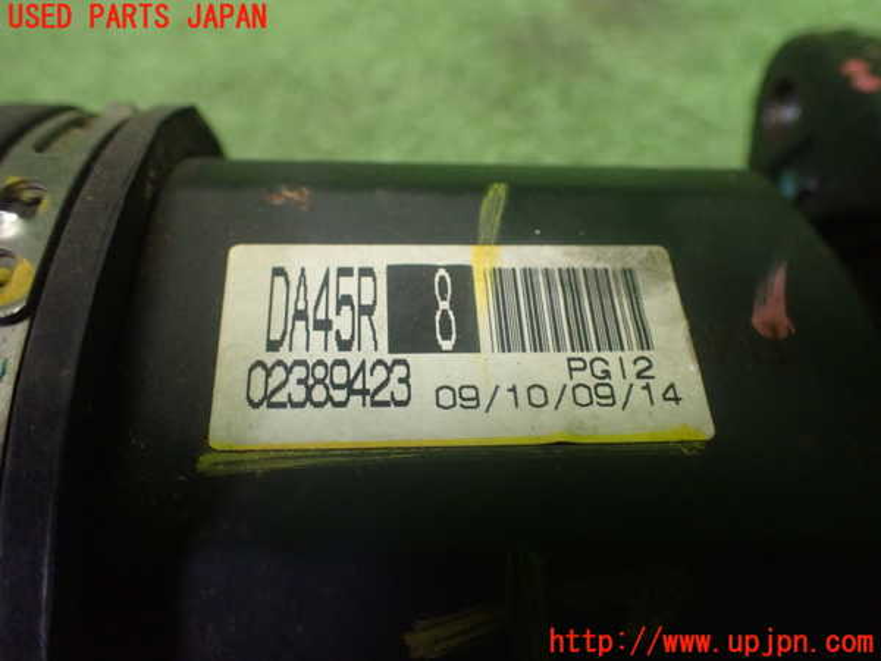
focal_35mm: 30
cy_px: 330
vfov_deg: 46.8
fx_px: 764
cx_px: 440
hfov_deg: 60.0
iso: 800
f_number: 2.3
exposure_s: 1/100
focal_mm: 5.4
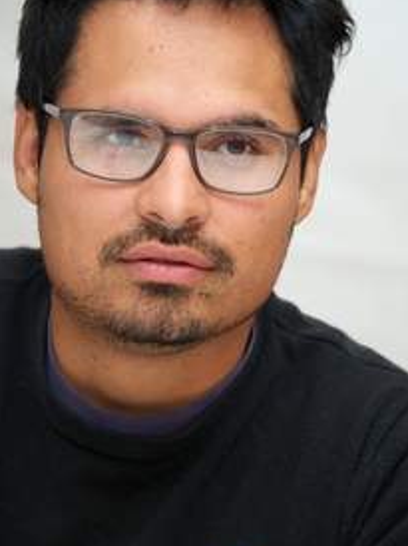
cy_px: 263
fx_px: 4423
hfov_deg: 5.3
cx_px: 247
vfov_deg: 7.1
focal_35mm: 281
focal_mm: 200
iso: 800
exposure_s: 1/60
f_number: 5.6
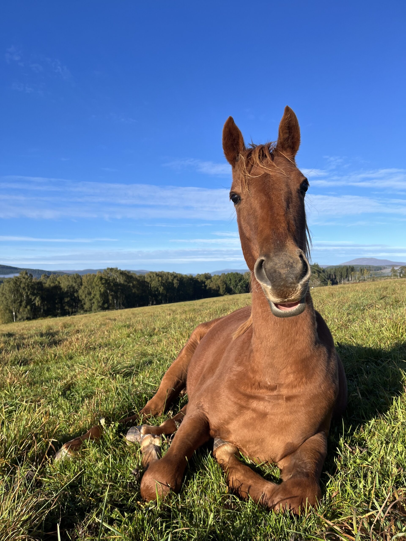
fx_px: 407
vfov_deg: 67.3
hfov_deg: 53.1
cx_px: 203
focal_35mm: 26
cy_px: 270
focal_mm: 5.1
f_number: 1.6
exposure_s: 1/2755
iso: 50
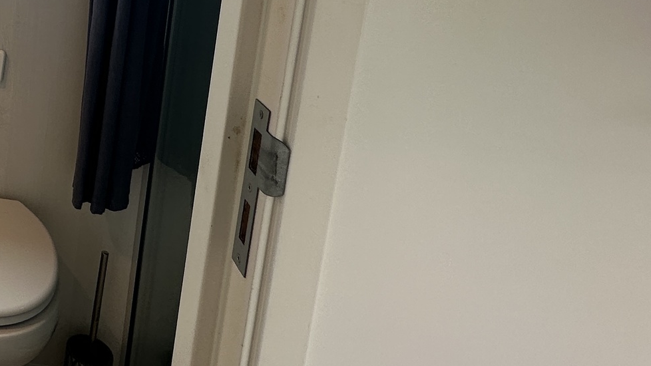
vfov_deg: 27.1
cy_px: -68
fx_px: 673
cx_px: -134
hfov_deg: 38.1
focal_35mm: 39
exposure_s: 1/99
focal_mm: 2.22
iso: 40
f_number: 2.2
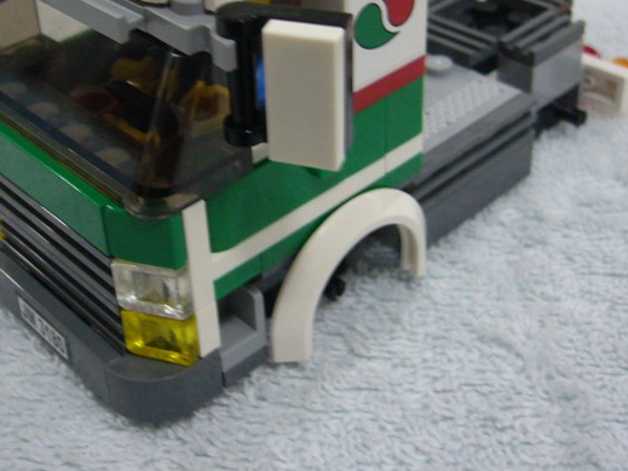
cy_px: 114
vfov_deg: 26.6
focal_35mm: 54
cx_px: 266
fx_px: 979
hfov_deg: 35.5
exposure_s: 1/8
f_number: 2.8
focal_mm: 5.8
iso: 200
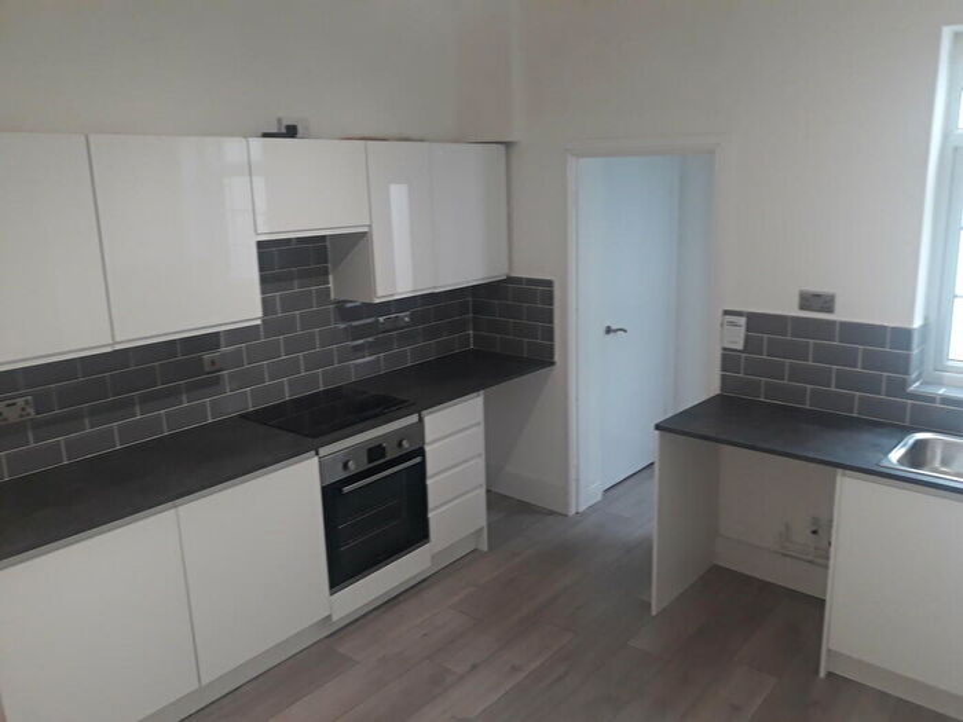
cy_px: 361
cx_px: 482
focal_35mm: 27
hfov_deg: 65.3
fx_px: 751
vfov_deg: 51.4
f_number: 1.7
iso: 100
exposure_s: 1/50
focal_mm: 3.71
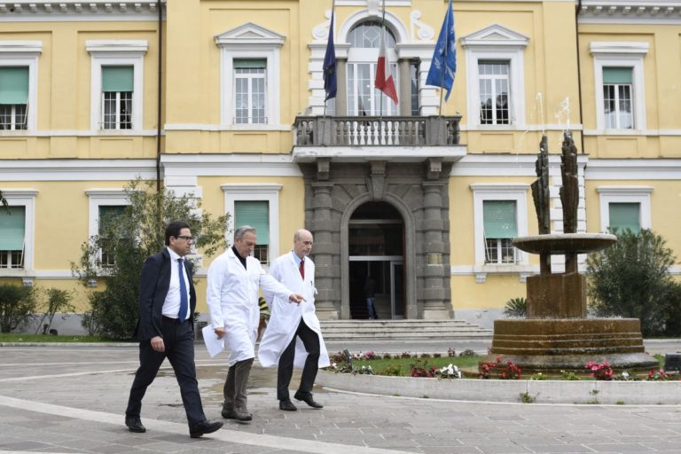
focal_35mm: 36
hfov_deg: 53.1
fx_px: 681
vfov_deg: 36.9
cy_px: 227
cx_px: 340
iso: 160
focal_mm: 24
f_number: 4.5
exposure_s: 1/320
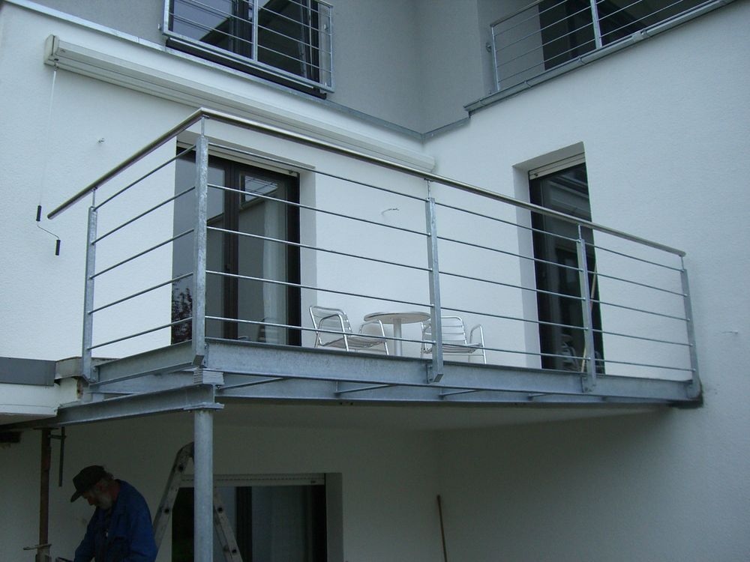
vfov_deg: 37.7
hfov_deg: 49.0
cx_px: 375
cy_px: 281
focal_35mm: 38
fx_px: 823
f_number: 2.7
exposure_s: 1/160
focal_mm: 6.2
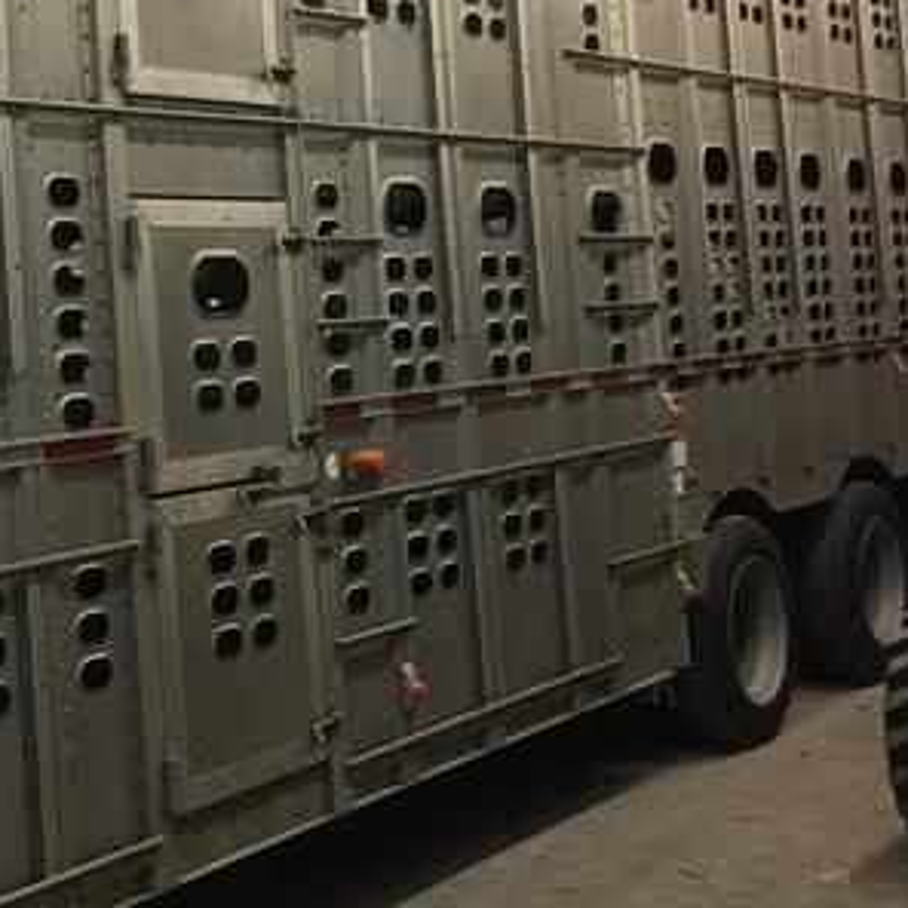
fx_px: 1929
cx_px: 110
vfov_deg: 26.2
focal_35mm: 65
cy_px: 225
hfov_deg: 25.7
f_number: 2.2
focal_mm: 4.15
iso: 200
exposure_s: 1/30
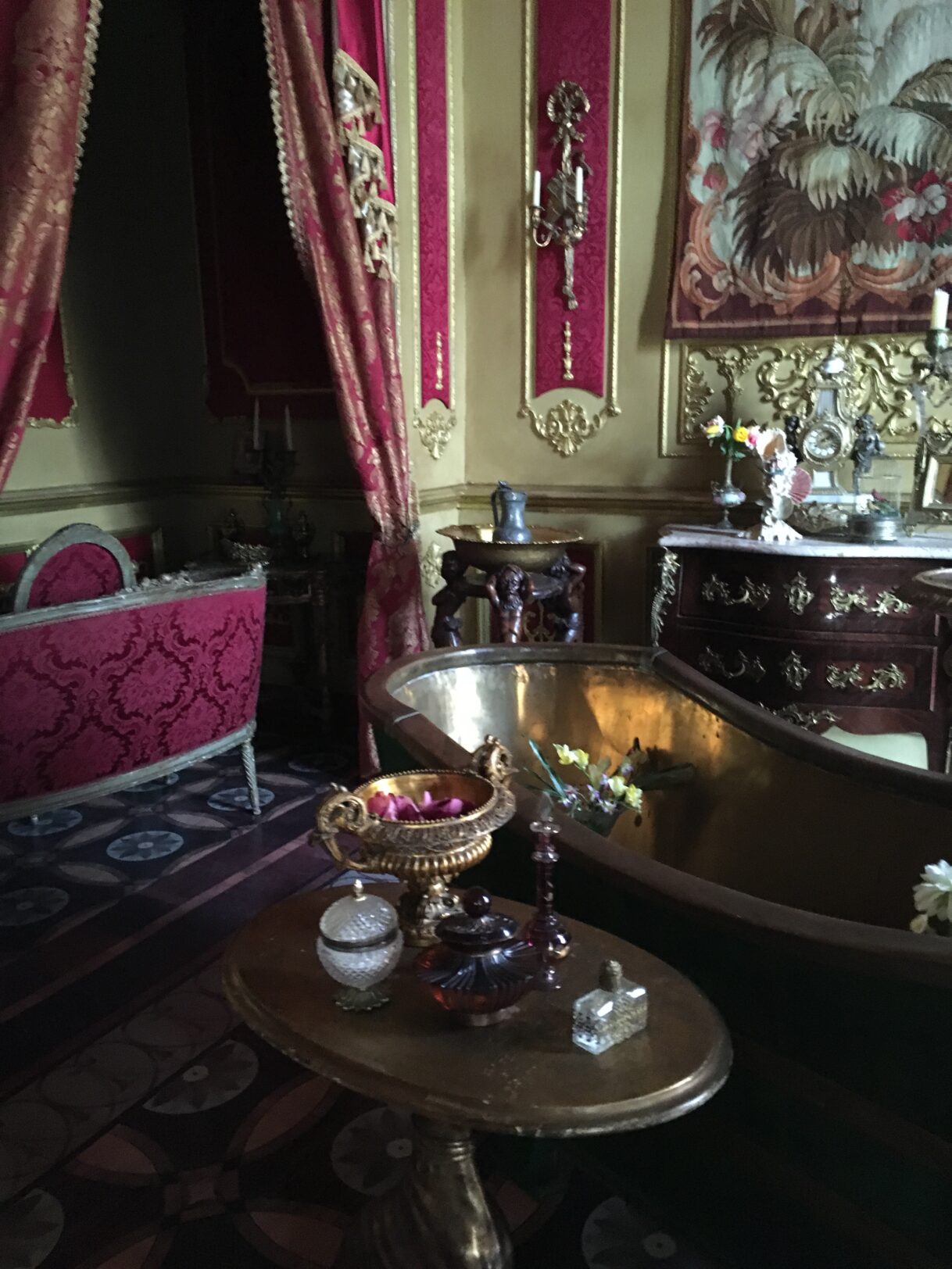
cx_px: 476
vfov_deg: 61.7
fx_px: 1063
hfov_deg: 48.2
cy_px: 634
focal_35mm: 29
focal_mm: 4.15
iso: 500
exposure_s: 1/17
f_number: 2.2
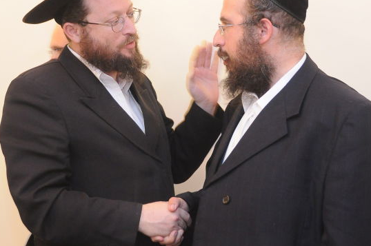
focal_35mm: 80
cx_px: 221
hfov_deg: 25.4
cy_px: 114
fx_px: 823
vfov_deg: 17.0
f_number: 4
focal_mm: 28
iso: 1250
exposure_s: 1/60
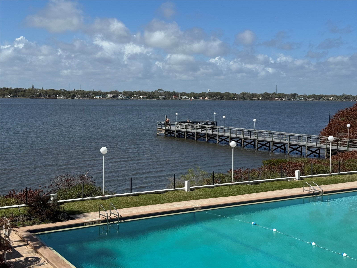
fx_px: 495
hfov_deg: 39.7
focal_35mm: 48
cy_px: 134
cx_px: 178
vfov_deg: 30.3
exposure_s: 1/7092
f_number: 1.78
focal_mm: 6.76
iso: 64
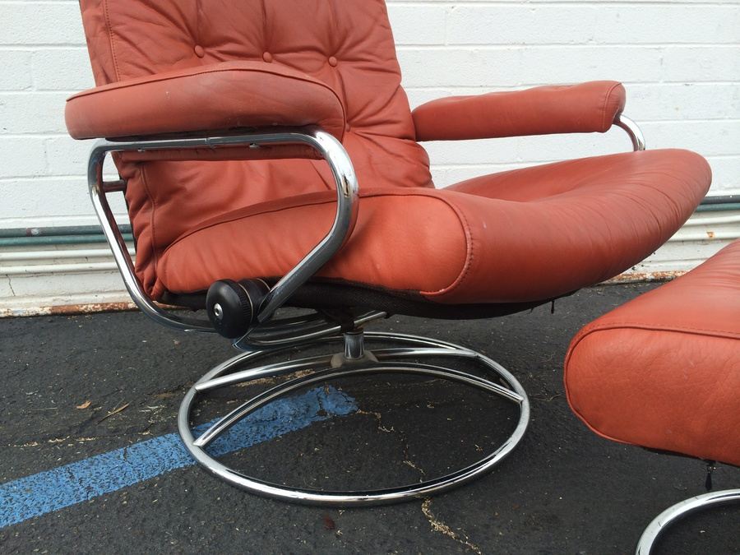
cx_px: 370
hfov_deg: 60.0
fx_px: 641
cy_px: 278
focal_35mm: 30
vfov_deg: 46.8
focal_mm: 4.12
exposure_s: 1/394
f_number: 2.2
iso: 32
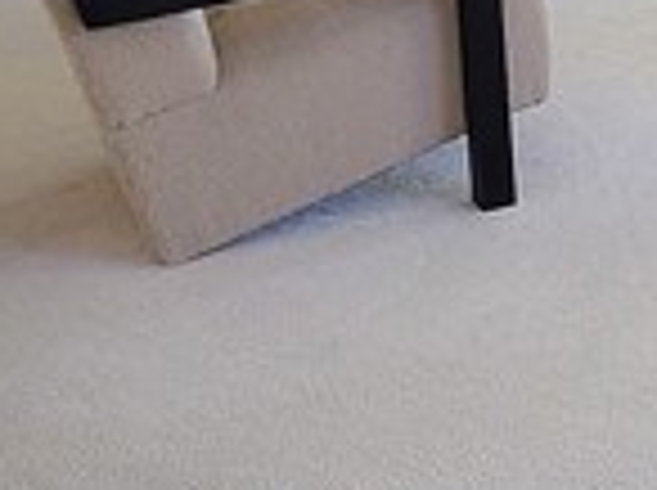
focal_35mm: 79
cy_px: -382
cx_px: 1066
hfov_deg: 20.2
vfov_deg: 15.9
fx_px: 1497
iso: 2500
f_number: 8
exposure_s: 1/60
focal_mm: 9
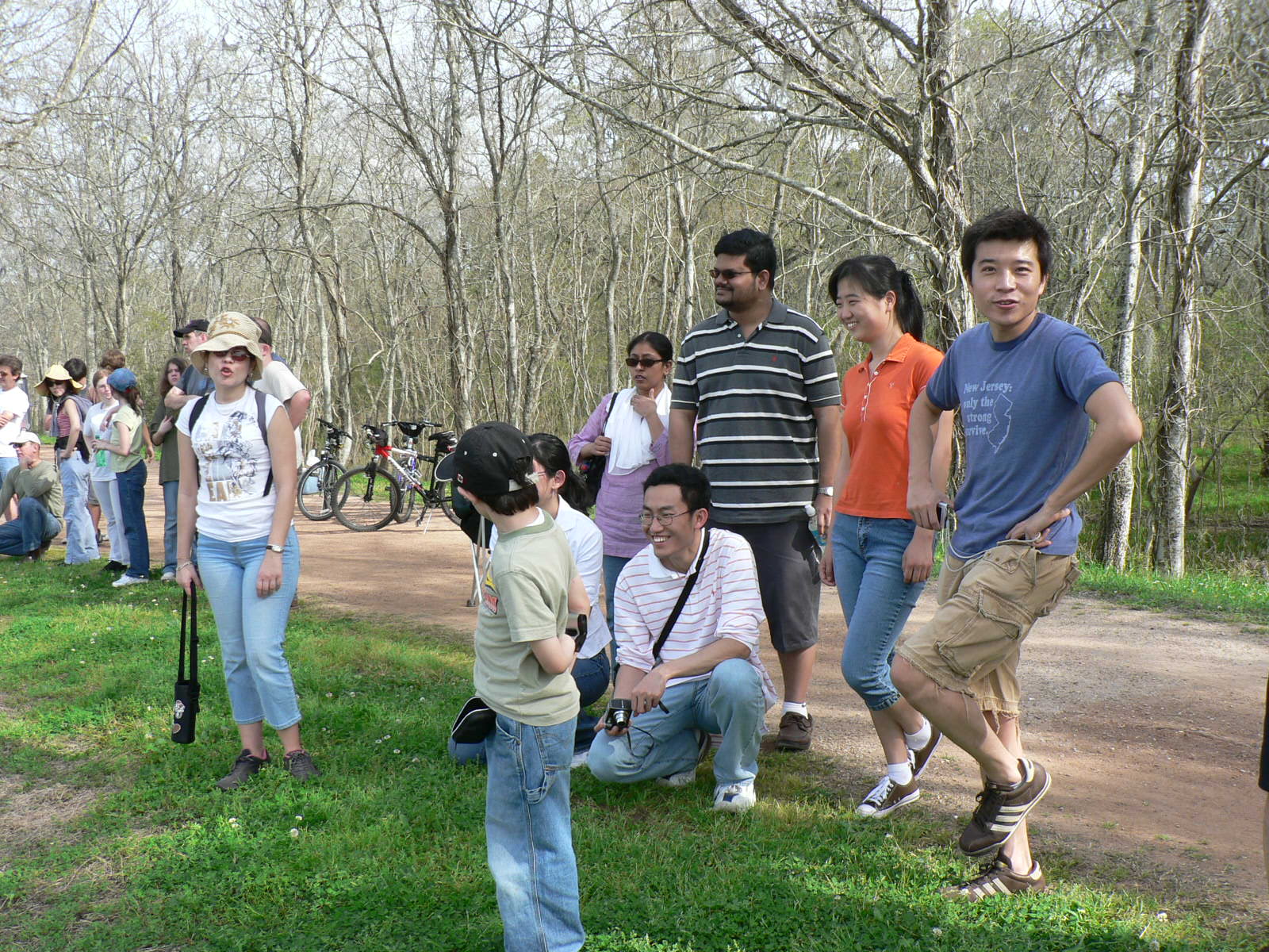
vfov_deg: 39.7
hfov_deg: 51.4
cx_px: 634
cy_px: 476
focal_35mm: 36
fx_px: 1320
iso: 80
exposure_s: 1/250
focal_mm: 6
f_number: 4
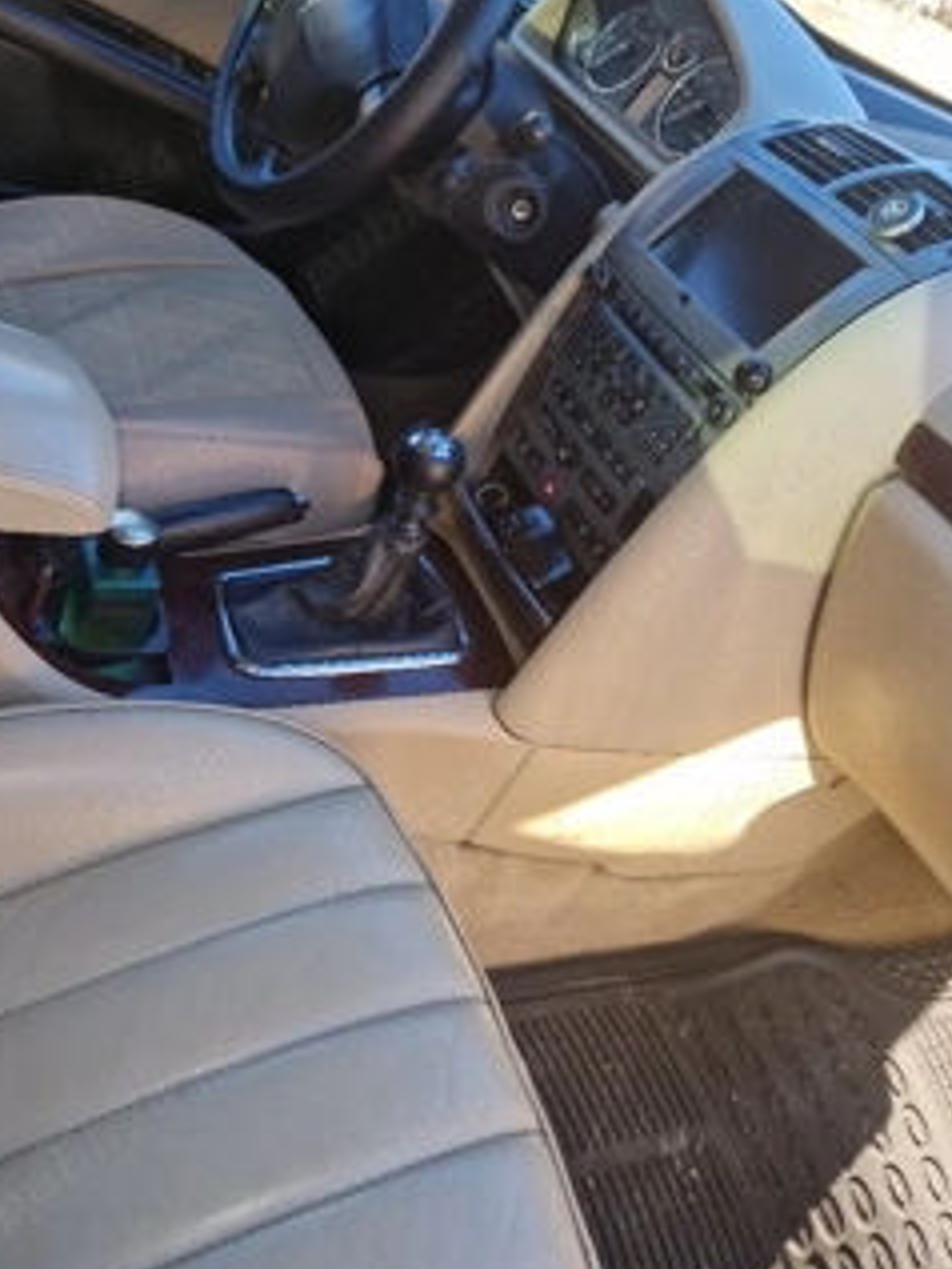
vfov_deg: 61.4
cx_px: 508
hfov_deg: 48.2
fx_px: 1063
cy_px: 556
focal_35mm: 29
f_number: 1.8
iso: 50
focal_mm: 5.4
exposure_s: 1/182
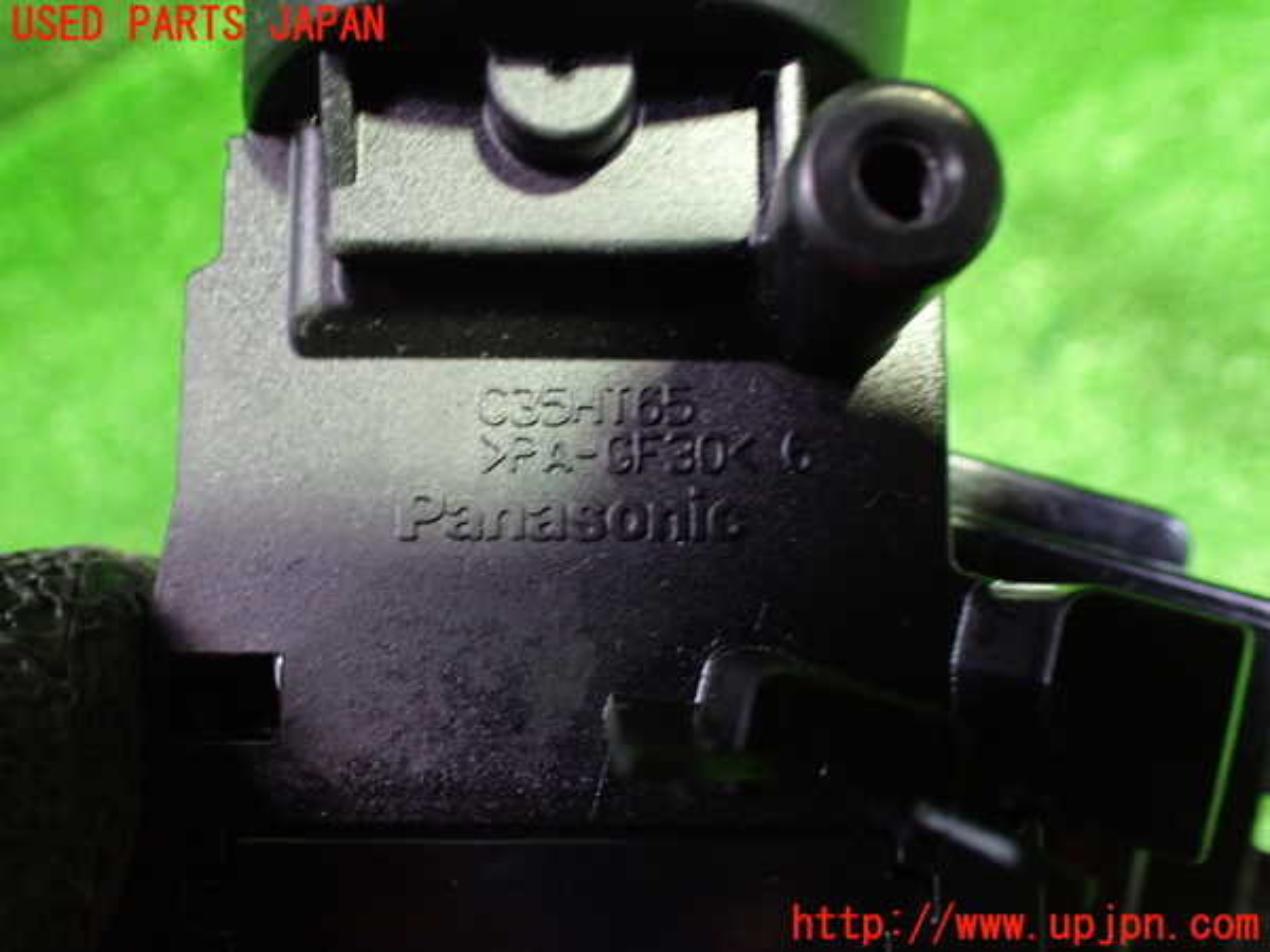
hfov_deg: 60.0
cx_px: 635
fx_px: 1101
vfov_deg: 46.8
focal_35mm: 30
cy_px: 476
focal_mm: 5.4
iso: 800
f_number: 2.3
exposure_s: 1/30
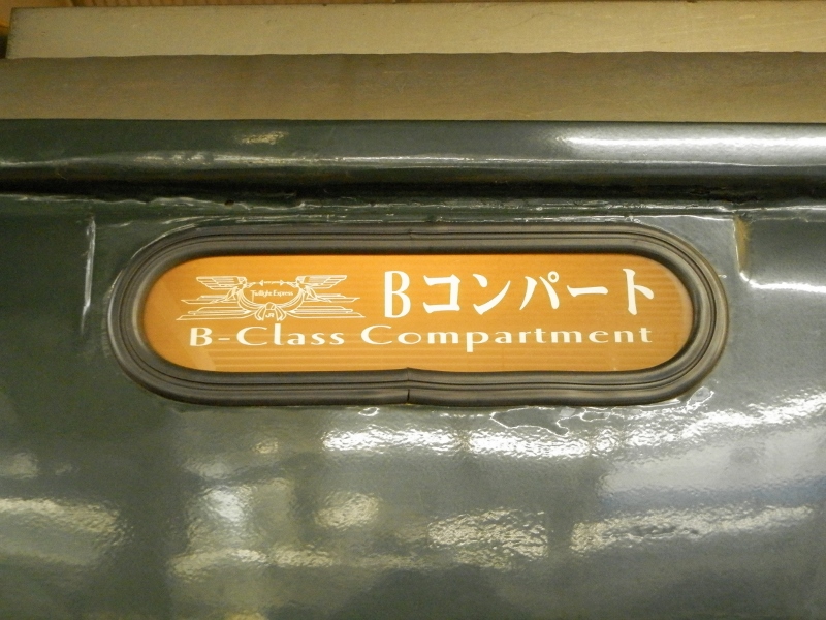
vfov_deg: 36.0
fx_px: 954
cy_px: 310
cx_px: 413
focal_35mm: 40
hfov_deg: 46.8
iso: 800
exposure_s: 1/20
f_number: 3.5
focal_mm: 7.2
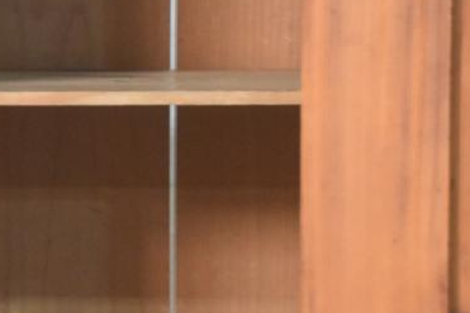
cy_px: 160
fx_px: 7438
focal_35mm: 570
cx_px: -198
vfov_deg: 2.4
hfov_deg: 3.6
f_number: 6
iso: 5000
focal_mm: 130
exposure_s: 1/60
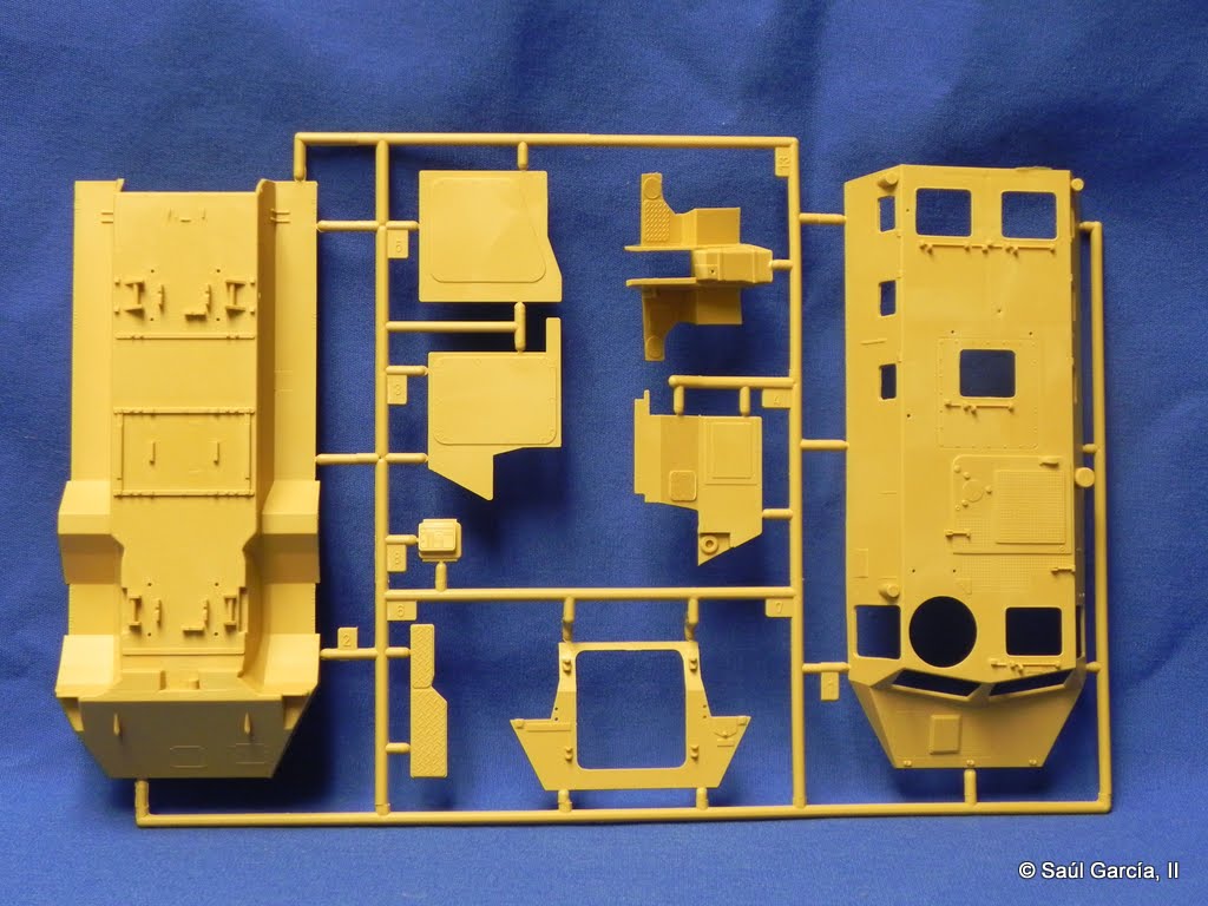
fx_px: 2024
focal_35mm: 58
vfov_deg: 25.2
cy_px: 453
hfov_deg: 33.2
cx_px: 604
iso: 400
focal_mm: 10.3
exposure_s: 1/19.7
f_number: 3.5
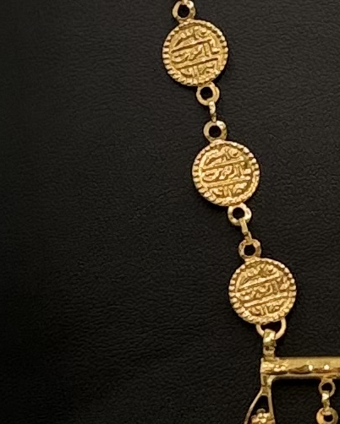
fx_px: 2363
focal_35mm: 188
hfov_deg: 8.1
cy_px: 432
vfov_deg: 10.2
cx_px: 431
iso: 80
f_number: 1.78
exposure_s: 1/127
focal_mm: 6.76
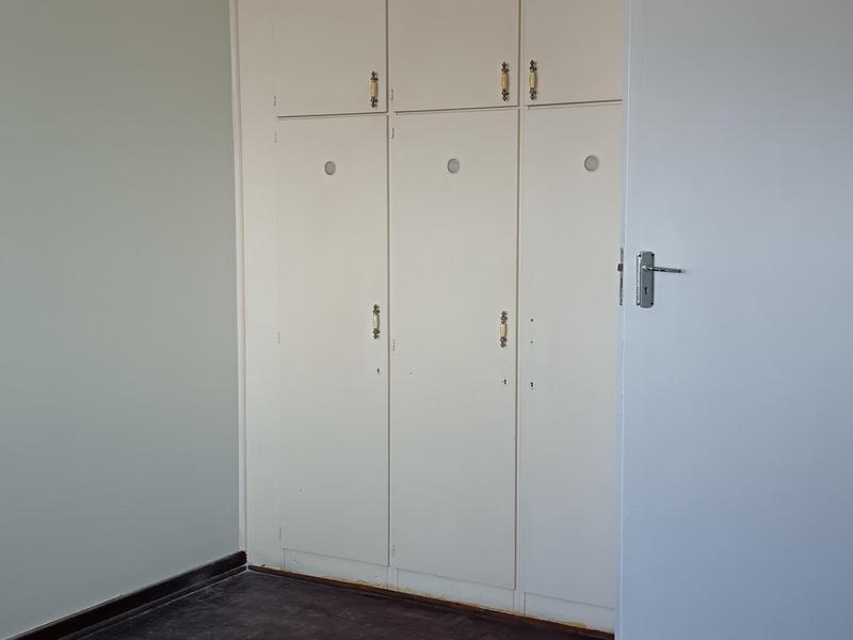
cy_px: 320
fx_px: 1183
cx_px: 426
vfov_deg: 30.3
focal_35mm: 48
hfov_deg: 39.7
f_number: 1.75
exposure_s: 1/50
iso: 393
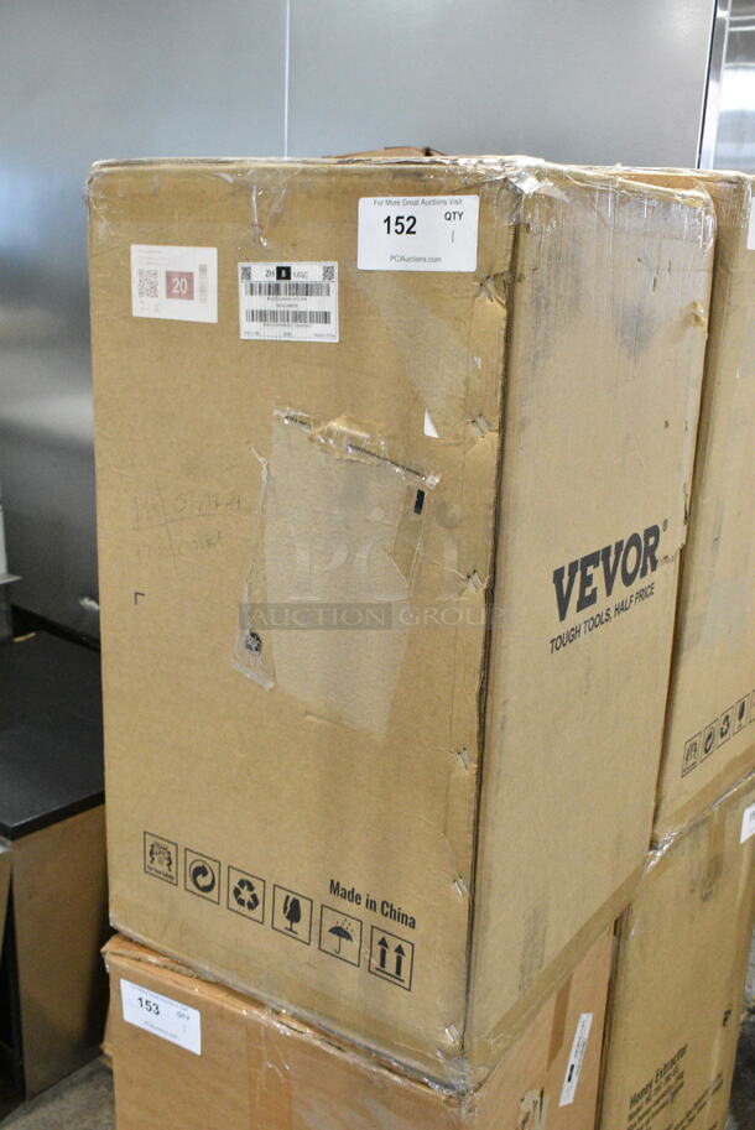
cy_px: 565
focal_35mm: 36
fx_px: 1131
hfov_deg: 36.9
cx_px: 378
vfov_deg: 53.1
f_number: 8
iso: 6400
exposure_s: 1/250
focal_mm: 24
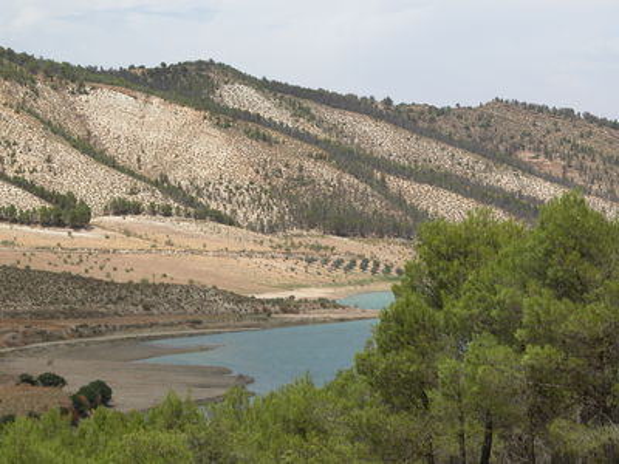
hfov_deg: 17.0
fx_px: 2074
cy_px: 232
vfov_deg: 12.8
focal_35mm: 116
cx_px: 310
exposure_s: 1/439
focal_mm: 29.5
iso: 100
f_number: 5.9
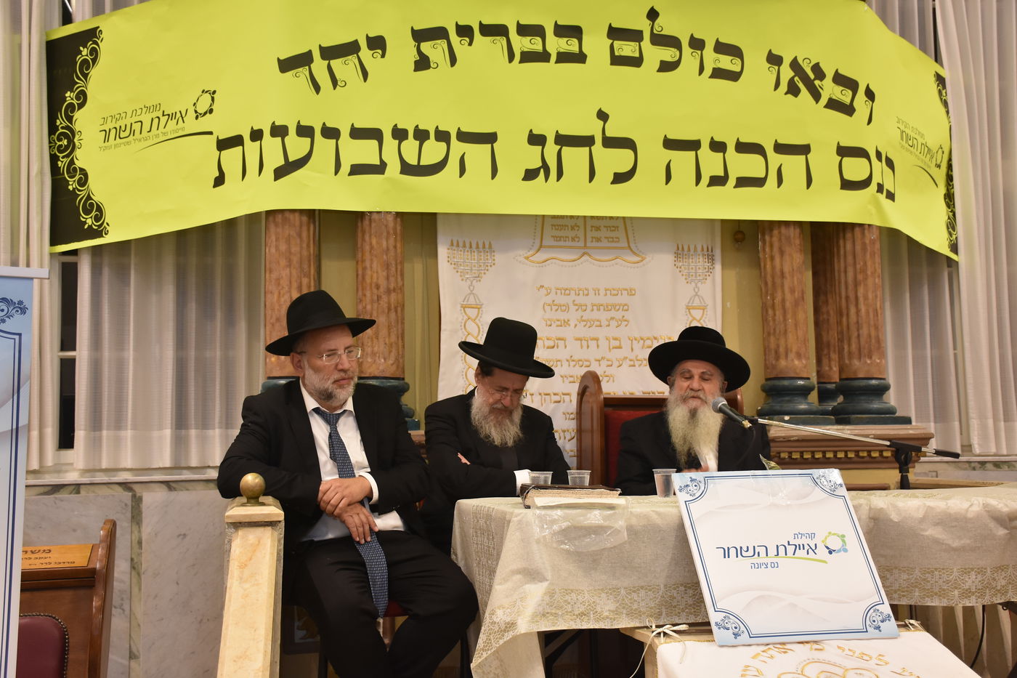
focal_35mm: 40
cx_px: 508
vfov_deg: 33.0
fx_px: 1144
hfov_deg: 47.9
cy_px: 339
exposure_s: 1/60
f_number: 5.6
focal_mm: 27
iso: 1000
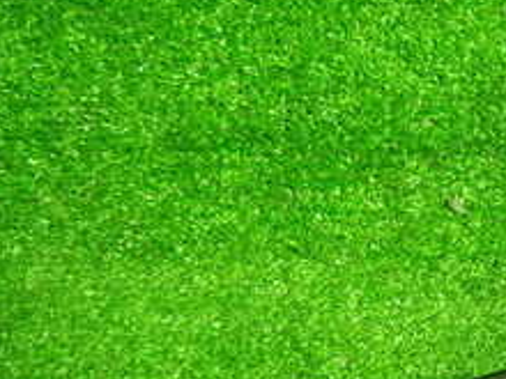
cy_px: 262
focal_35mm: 82
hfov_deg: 21.2
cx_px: 685
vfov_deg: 17.9
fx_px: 1199
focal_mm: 5.4
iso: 500
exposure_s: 1/30
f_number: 2.3
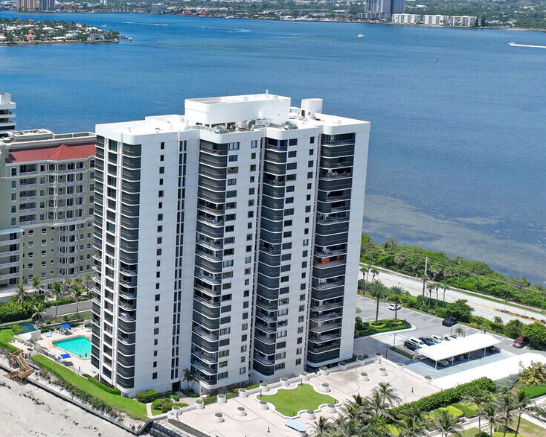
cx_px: -1
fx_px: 824
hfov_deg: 33.5
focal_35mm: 51
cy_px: 119
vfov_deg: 29.3
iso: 100
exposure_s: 1/2000
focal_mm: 12.29
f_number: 2.8
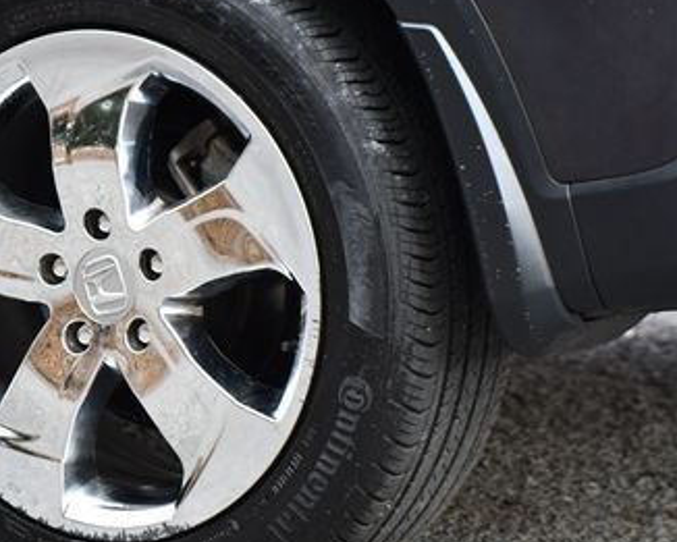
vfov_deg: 5.5
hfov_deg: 6.8
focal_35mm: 282
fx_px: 5652
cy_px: 249
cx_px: 131
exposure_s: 1/250
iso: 560
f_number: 4.8
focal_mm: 102
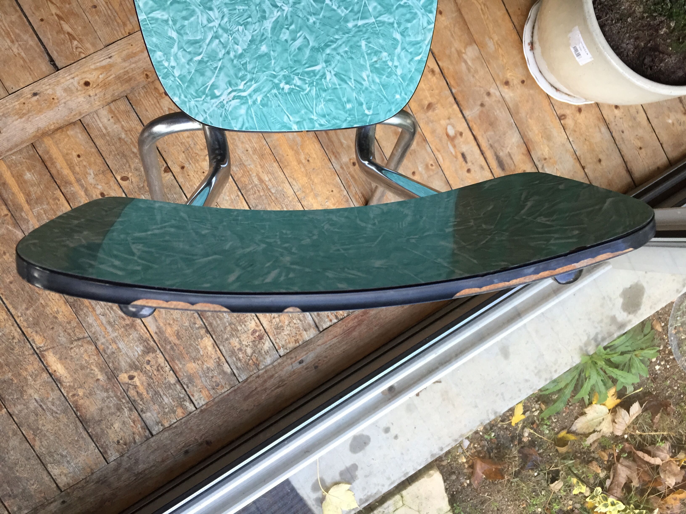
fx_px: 575
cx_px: 343
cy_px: 257
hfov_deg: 61.7
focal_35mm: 29
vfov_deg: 48.2
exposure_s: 1/33
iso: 64
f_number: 2.2
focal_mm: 4.15
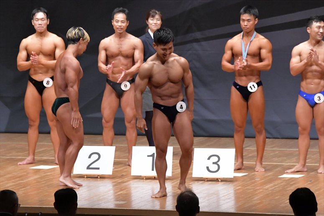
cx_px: 162
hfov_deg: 8.1
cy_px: 108
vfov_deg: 5.4
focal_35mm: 255
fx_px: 2294
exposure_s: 1/400
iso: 8000
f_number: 5.6
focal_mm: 170
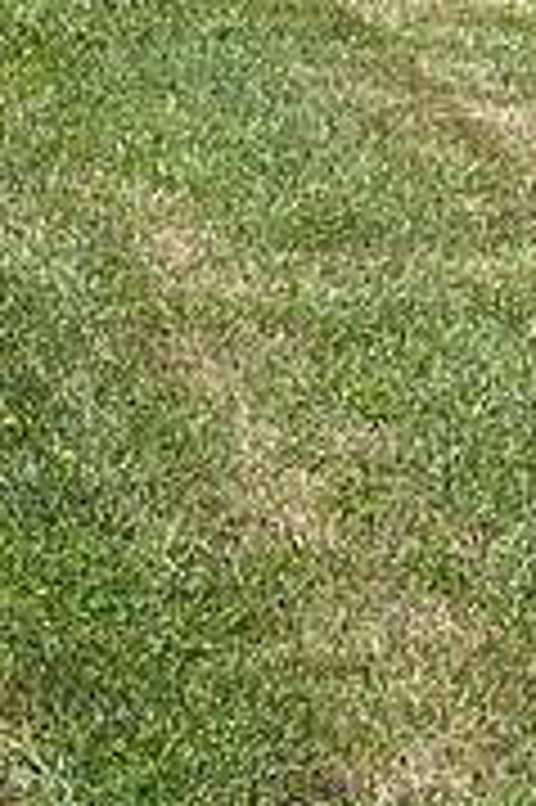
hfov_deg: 7.4
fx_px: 3647
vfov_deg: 12.0
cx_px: -1058
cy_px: -459
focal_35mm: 163
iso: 50
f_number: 1.6
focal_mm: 5.1
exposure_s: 1/3311
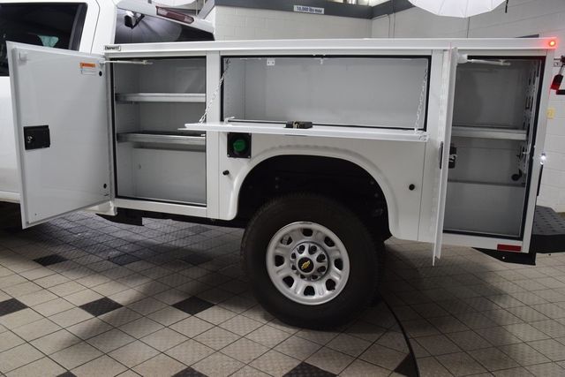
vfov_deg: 48.0
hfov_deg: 67.4
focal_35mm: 27
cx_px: 282
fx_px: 424
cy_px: 188
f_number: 6.3
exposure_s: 1/60
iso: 1600
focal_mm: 18
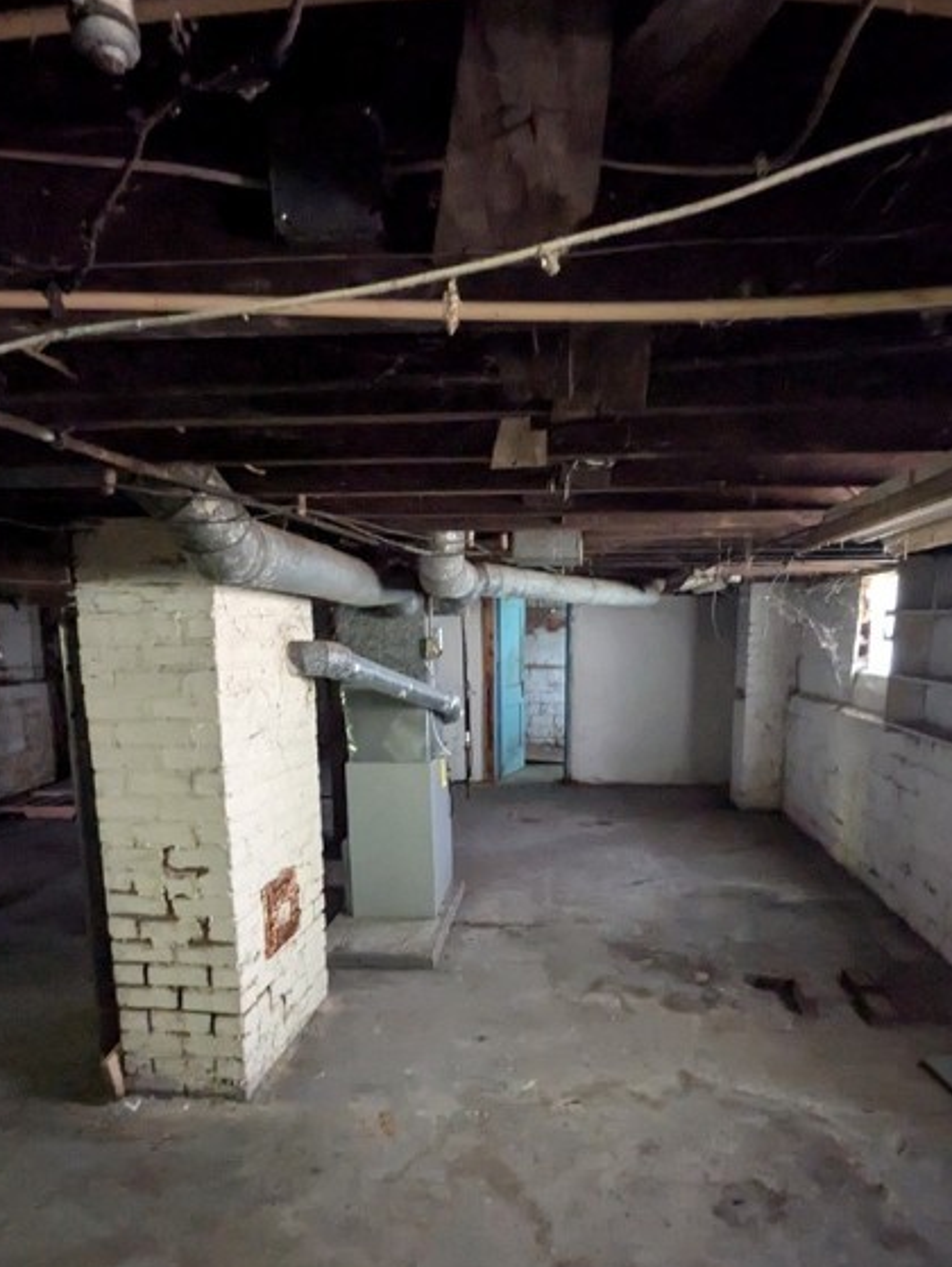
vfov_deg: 75.4
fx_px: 806
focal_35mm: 22
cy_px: 771
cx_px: 519
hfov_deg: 61.0
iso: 2053
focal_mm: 2.35
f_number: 2.2
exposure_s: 1/16.7
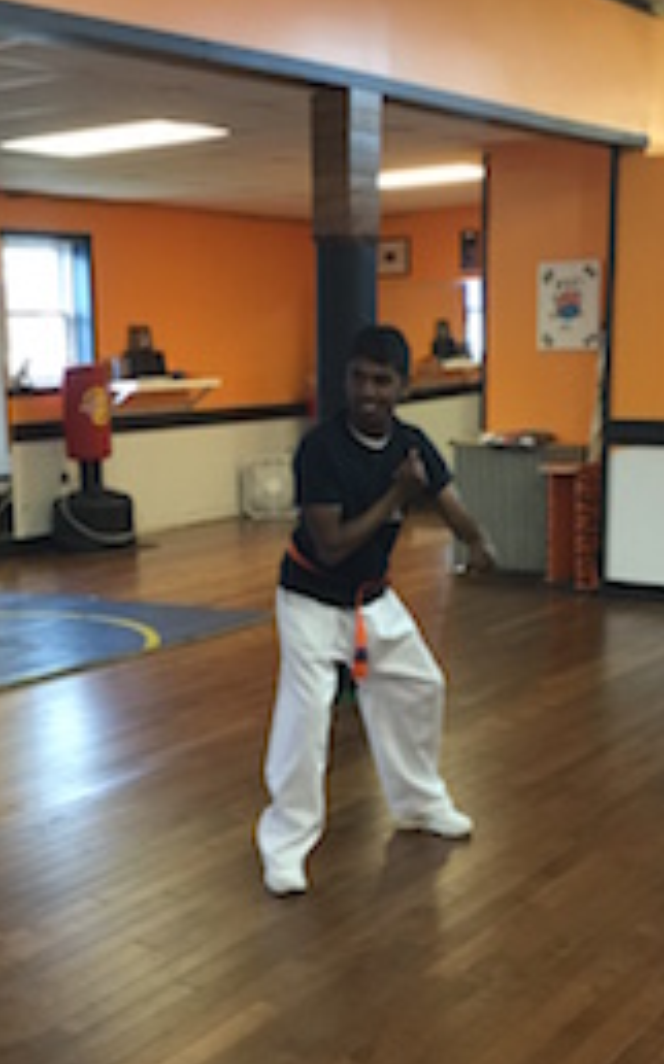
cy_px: 602
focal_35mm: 51
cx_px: 338
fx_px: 1478
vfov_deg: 39.5
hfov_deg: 25.3
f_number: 2.4
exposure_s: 1/30
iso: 125
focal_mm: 3.3
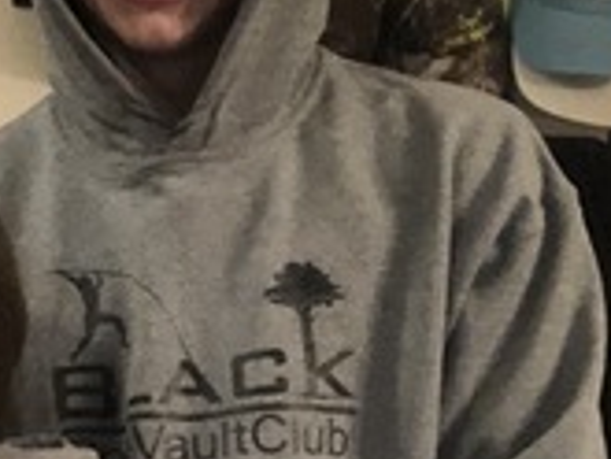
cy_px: 391
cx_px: -326
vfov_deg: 10.6
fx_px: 2473
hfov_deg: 13.2
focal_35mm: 140
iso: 250
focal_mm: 2.87
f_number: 2.2
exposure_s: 1/30
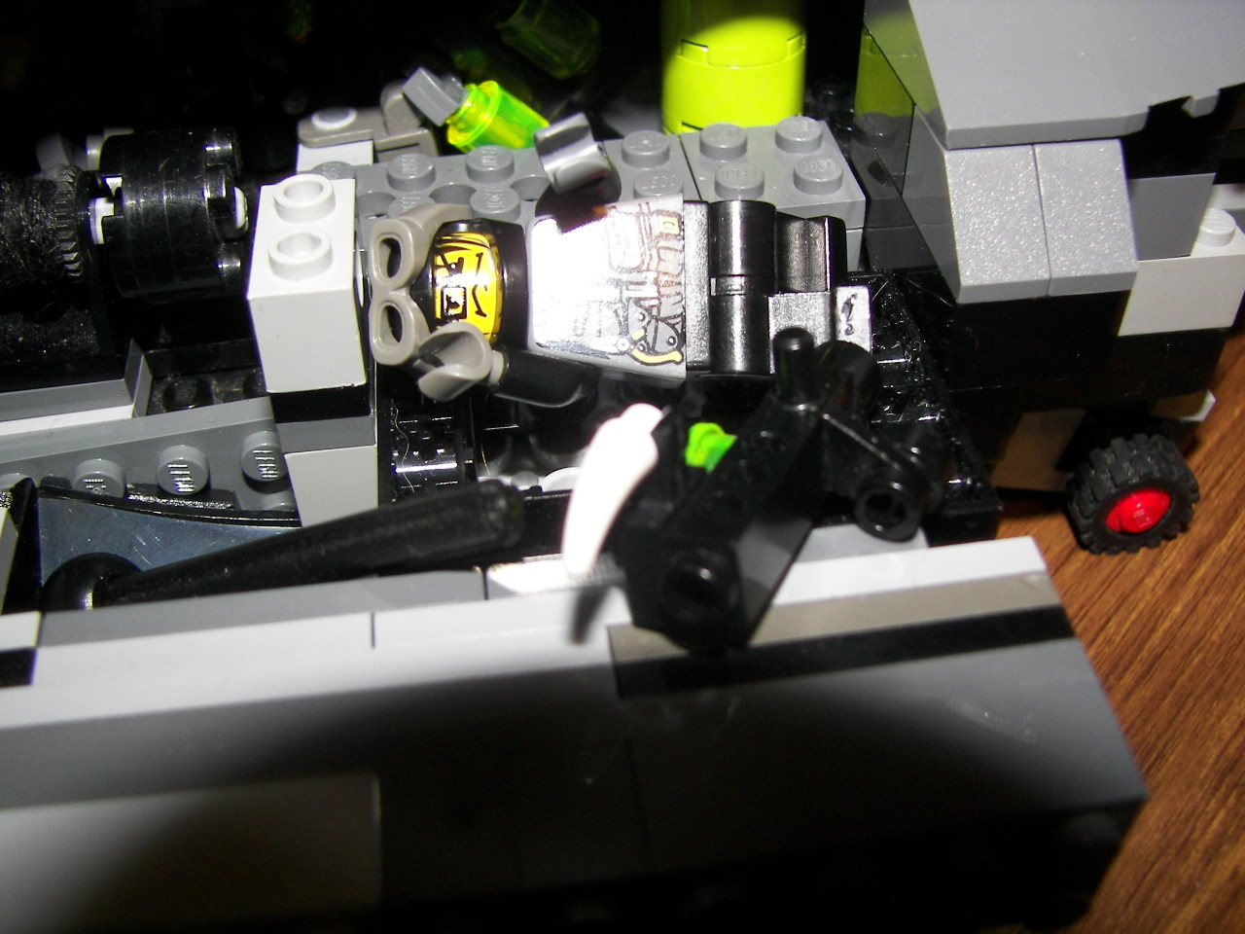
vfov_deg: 39.7
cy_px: 467
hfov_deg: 51.4
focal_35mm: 36
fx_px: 1295
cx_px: 622
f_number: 2.8
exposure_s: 1/30
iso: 100
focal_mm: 6
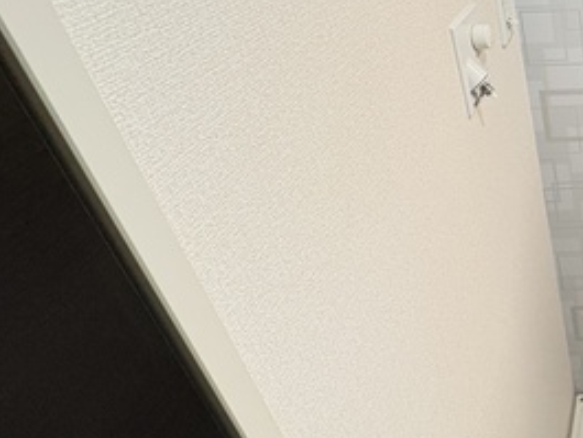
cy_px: 131
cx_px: 693
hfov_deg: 38.0
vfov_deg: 38.1
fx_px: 623
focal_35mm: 37
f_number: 2.2
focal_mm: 2.22
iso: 500
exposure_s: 1/60
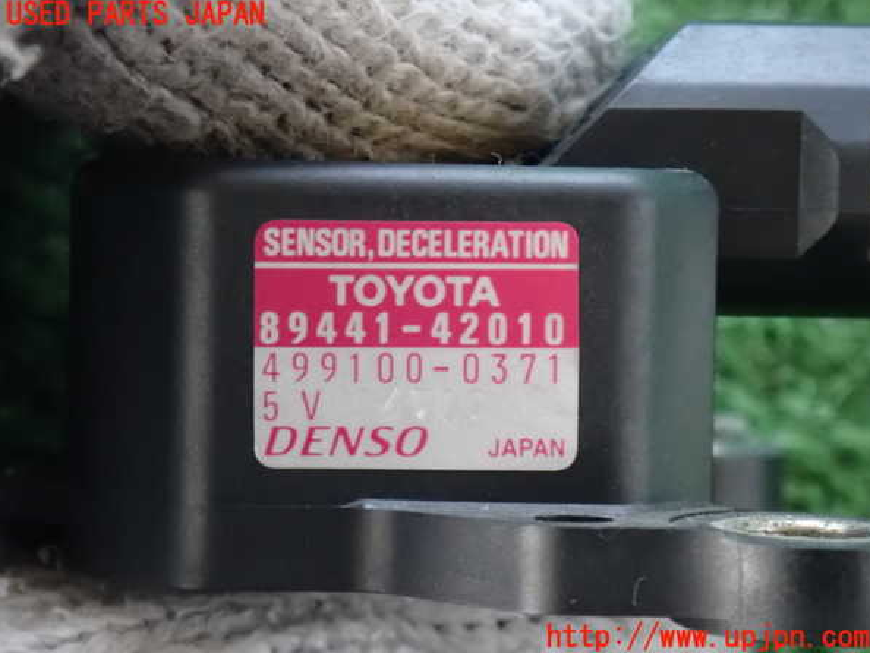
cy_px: 326
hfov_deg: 19.4
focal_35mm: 101
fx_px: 2539
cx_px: 438
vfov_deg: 14.7
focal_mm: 18
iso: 1600
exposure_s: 1/13
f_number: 4.9
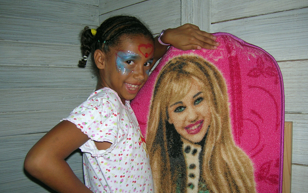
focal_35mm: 37
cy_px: 108
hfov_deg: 52.8
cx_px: 155
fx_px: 310
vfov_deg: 34.4
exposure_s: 1/60.1
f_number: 2.9
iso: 50
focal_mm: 5.7
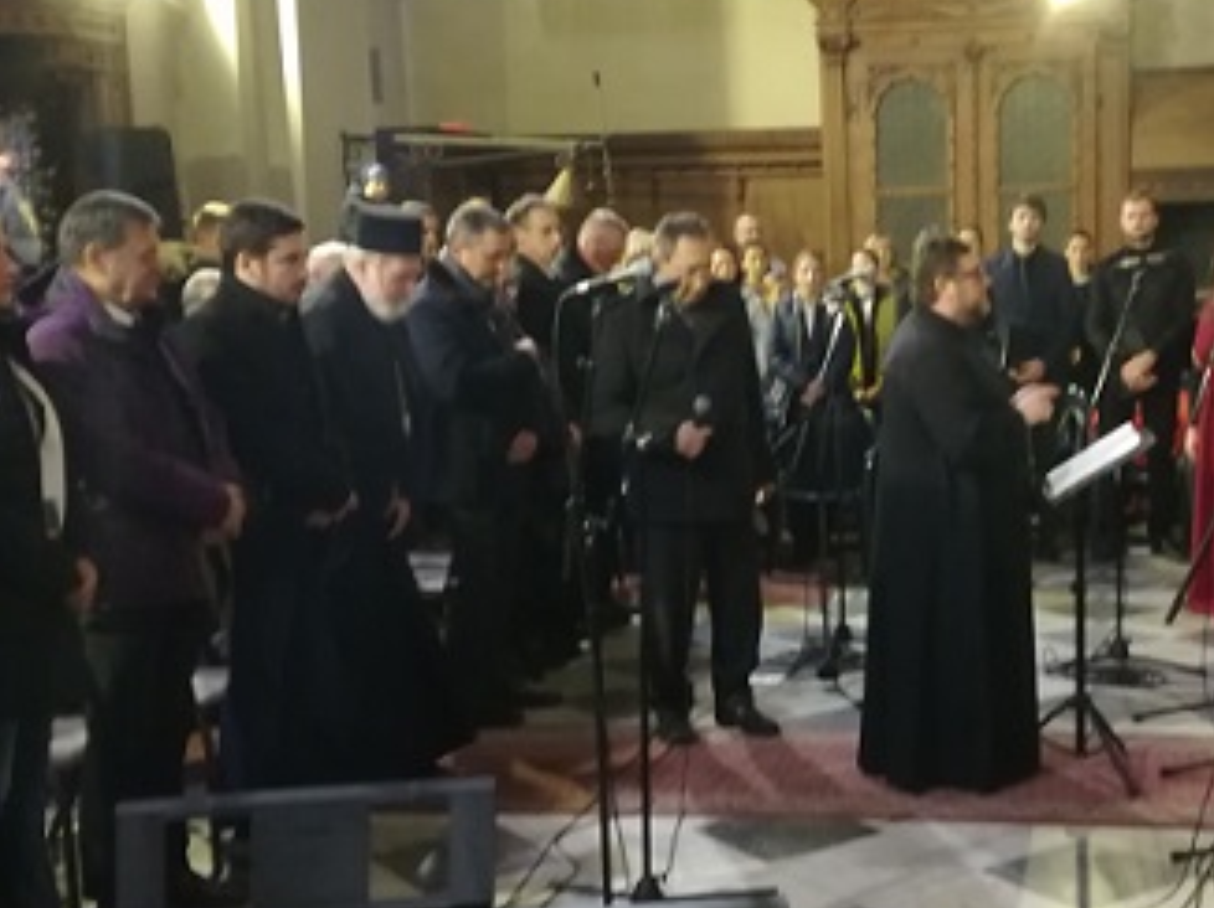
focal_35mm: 51
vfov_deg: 28.5
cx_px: 834
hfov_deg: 37.0
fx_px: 1787
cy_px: 512
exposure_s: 1/25
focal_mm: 3.83
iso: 500
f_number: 2.2
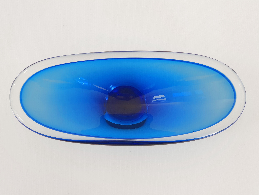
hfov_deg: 36.8
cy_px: 98
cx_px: 130
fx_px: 389
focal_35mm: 52
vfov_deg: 28.0
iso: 40
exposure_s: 1/33
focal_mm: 6
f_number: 2.4
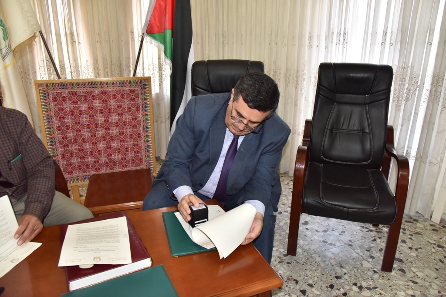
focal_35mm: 24
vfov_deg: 53.1
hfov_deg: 73.7
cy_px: 148
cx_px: 223
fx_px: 297
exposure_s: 1/100
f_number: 6.3
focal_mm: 24
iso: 2500
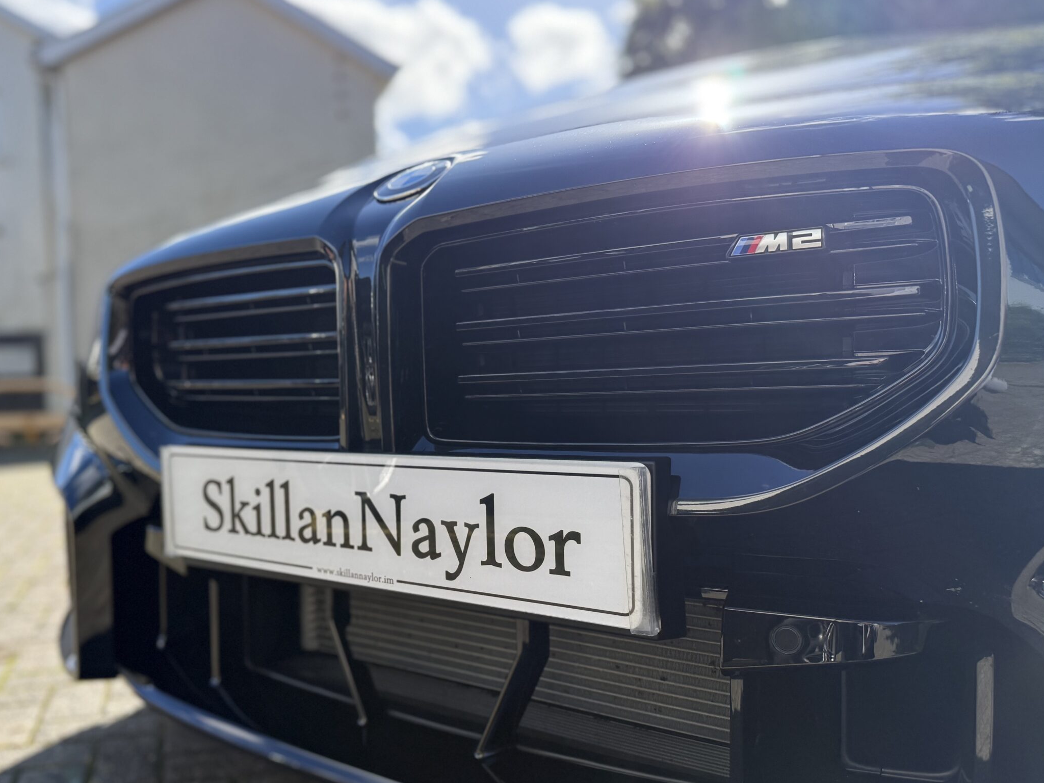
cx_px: 398
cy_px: 443
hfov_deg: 59.3
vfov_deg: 46.7
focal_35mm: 30
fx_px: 905
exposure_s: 1/2232
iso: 100
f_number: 1.78
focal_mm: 6.76
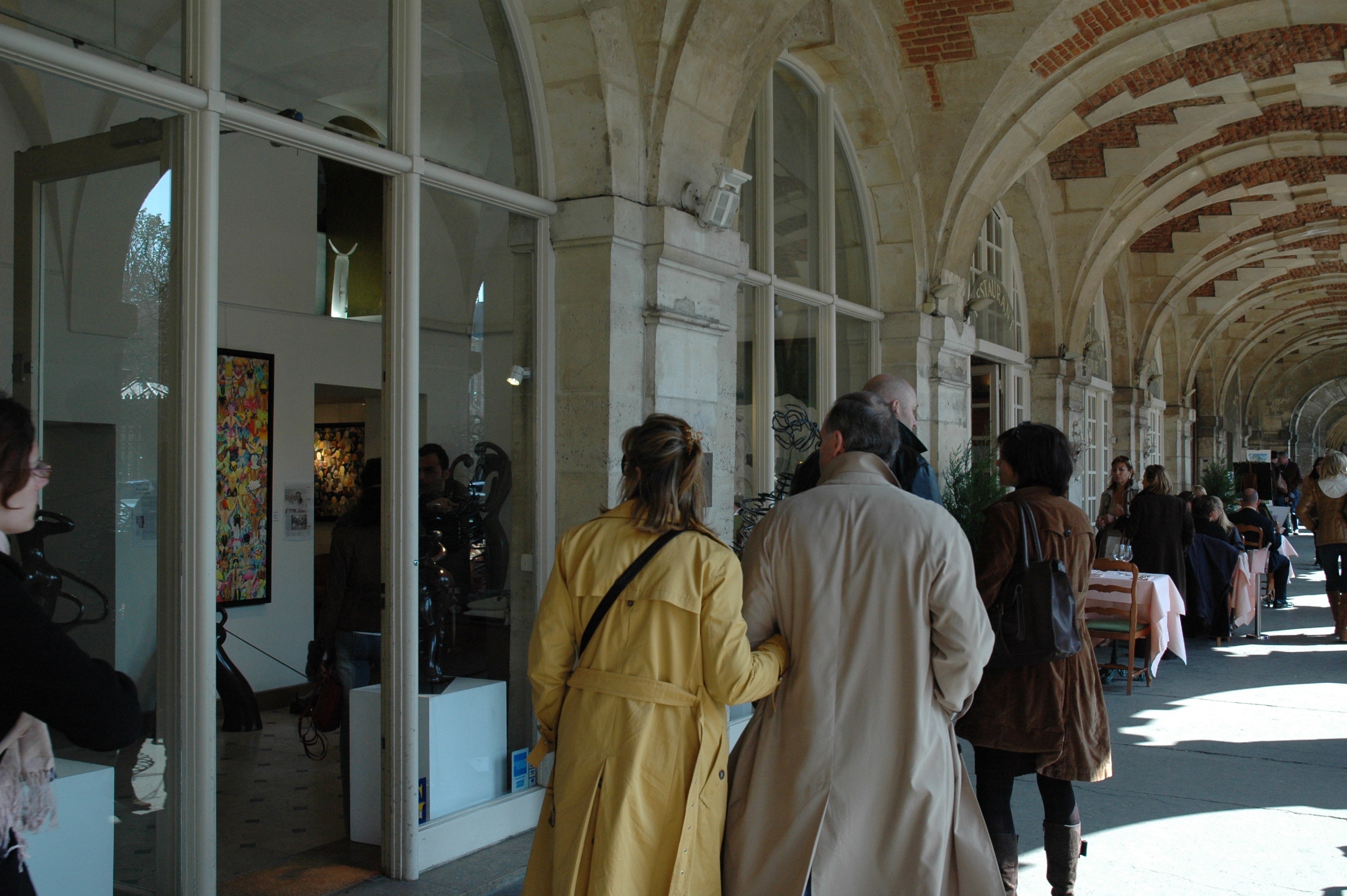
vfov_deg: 36.8
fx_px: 1346
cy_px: 448
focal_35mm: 36
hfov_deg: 53.2
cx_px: 674
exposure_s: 1/200
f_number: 7.1
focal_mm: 24
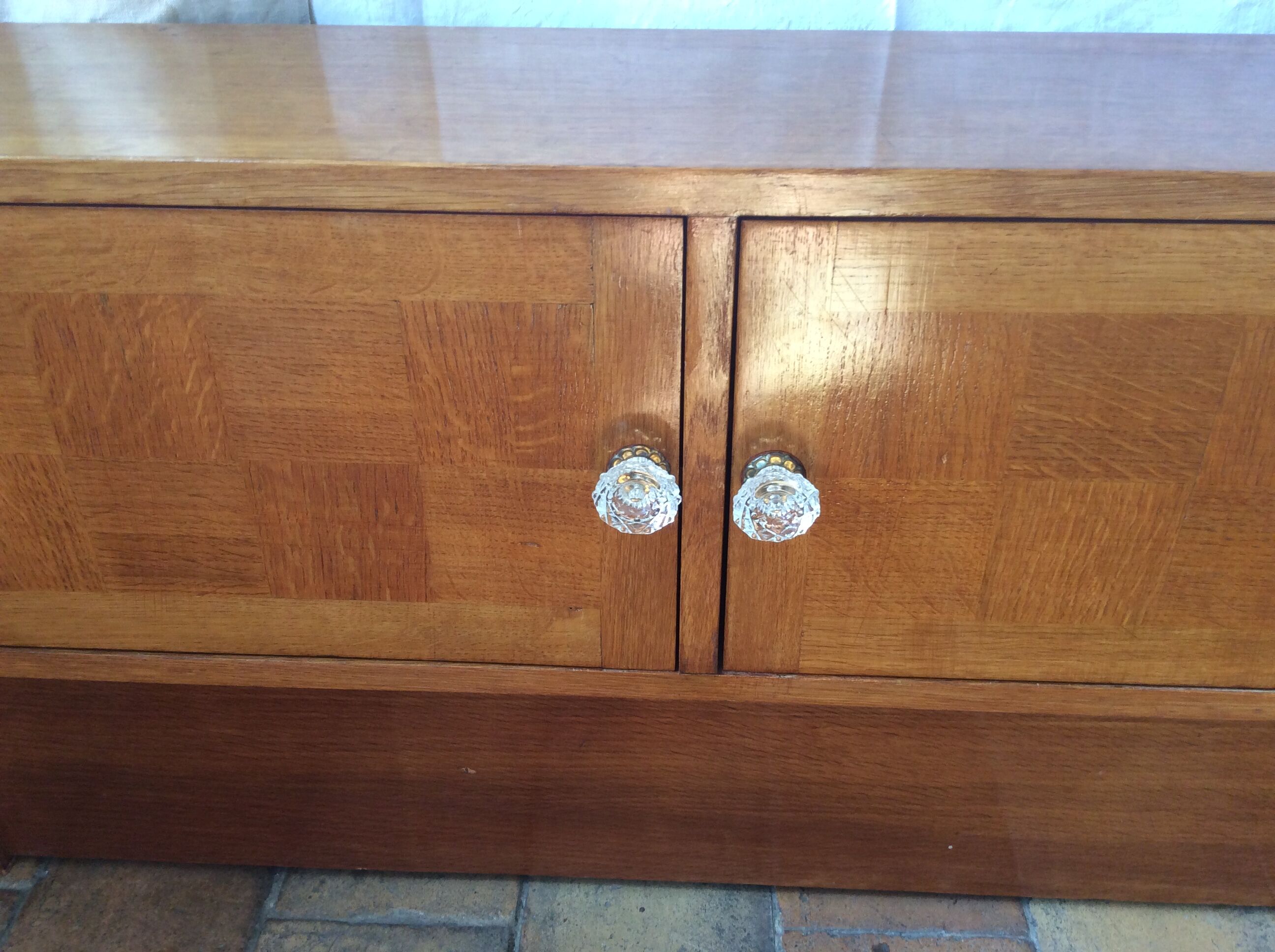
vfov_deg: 44.1
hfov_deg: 56.9
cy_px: 476
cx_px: 638
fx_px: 1177
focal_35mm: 32
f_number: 2.4
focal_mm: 3.3
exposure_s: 1/25
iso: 64
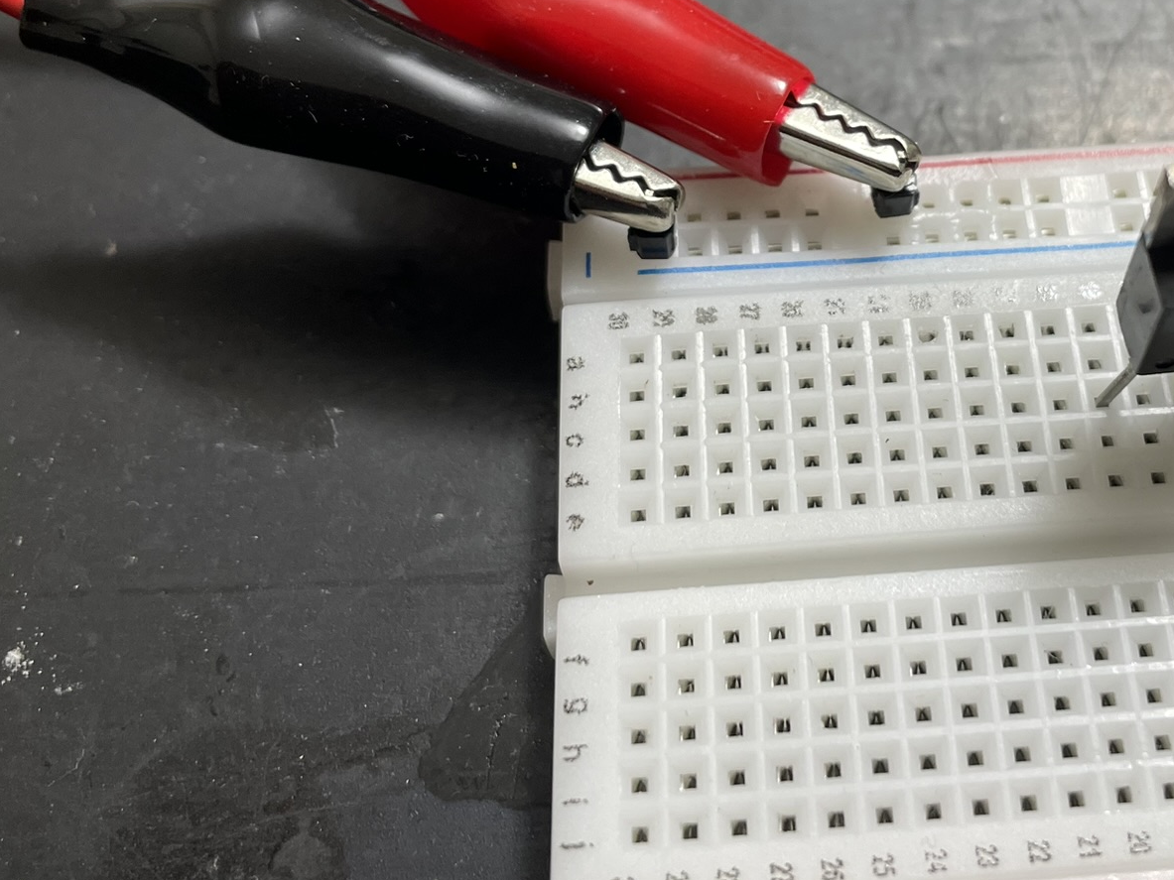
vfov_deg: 31.8
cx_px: 877
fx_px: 1526
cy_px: 275
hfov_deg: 40.9
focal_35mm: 45
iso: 80
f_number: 1.6
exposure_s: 1/100
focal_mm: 4.2
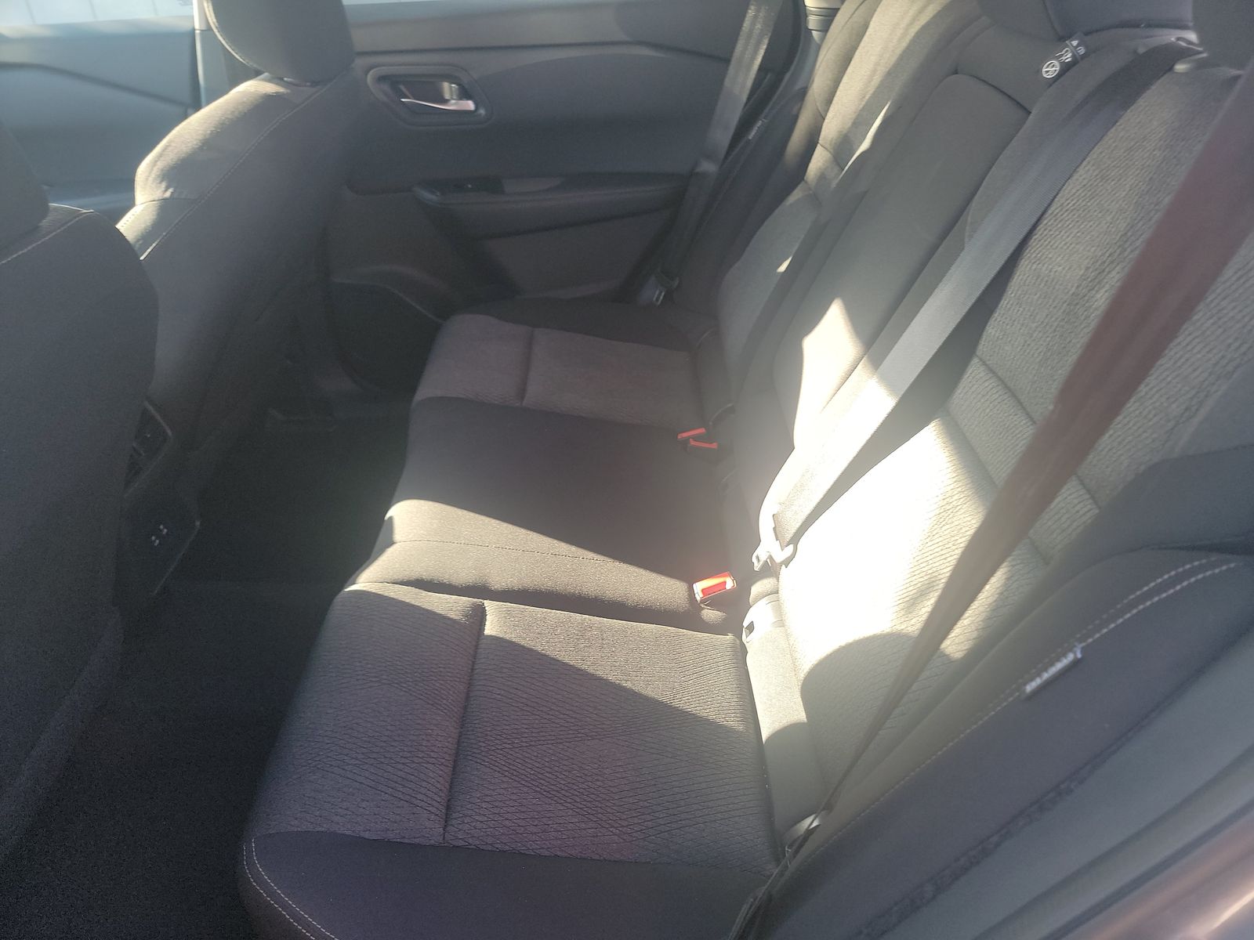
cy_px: 470
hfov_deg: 71.6
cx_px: 627
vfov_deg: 56.8
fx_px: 869
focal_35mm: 24
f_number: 1.8
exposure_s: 1/59
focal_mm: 6.7
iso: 127
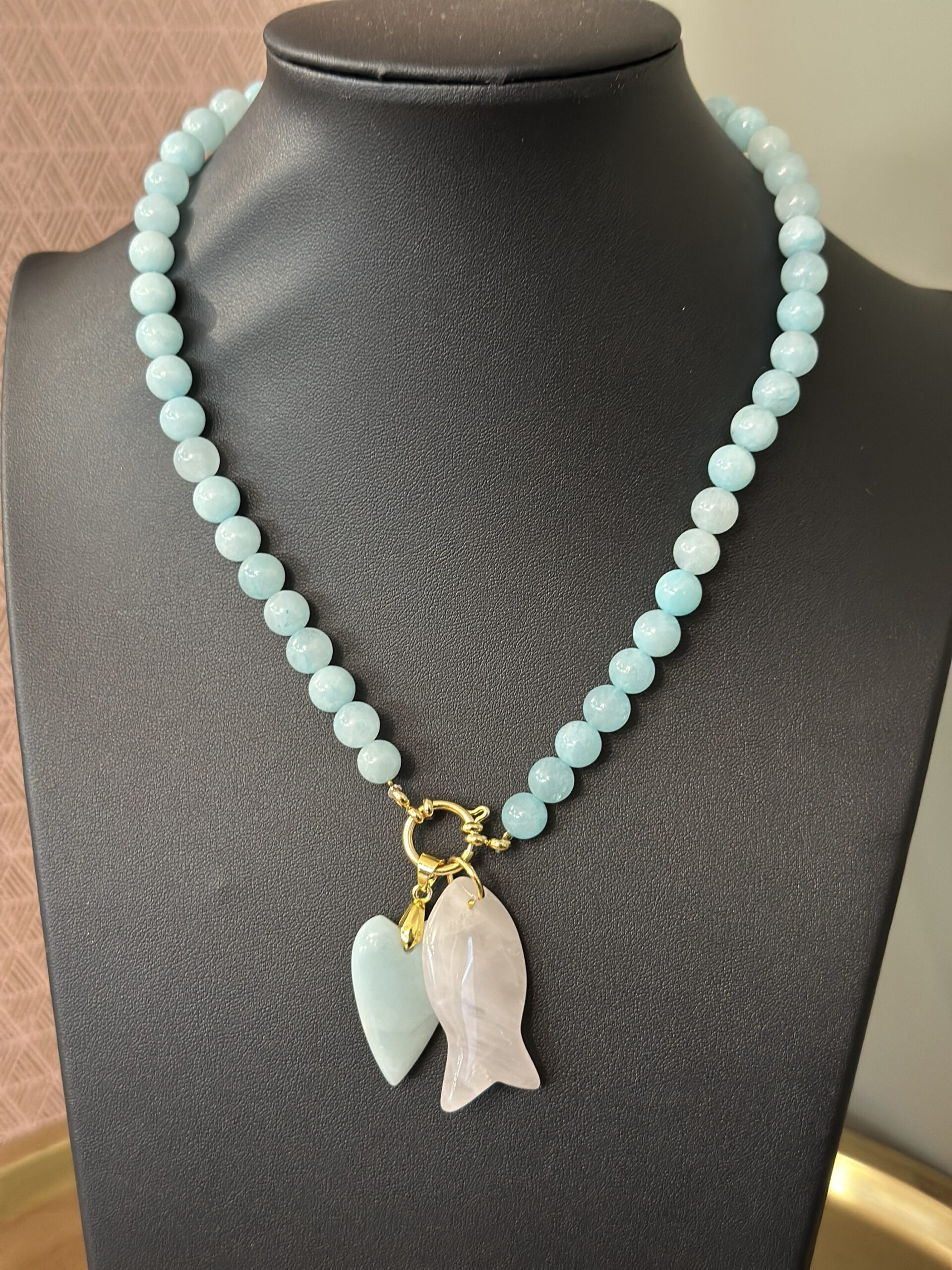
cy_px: 635
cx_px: 476
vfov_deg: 39.7
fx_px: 1760
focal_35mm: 48
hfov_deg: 30.3
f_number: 1.78
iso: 400
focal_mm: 6.86
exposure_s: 1/33
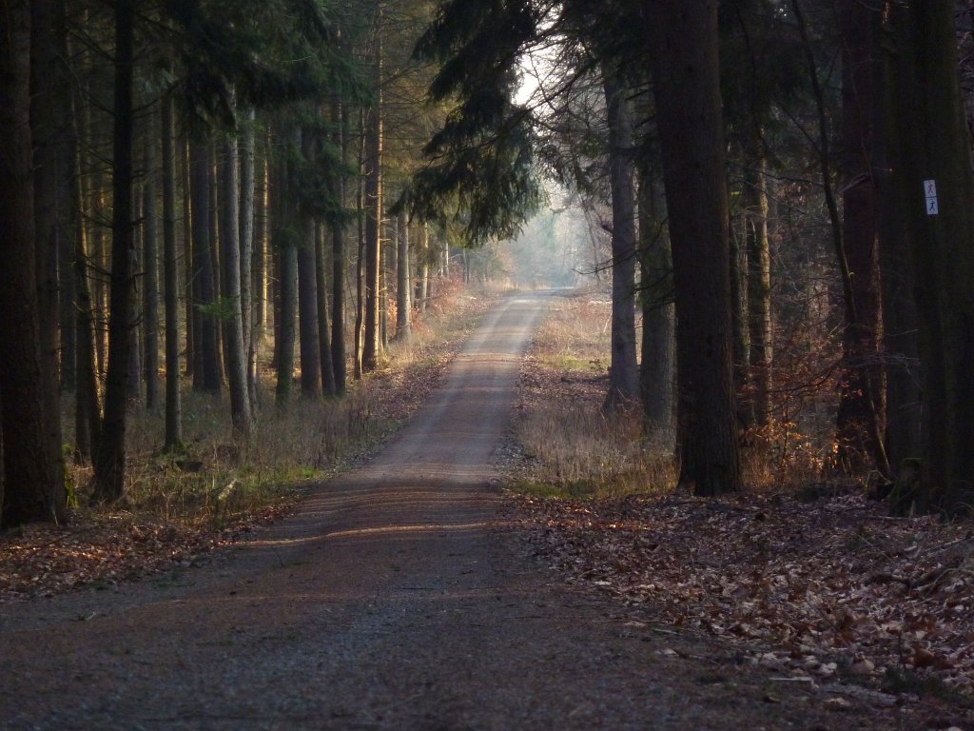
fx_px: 5121
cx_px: 487
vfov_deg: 8.2
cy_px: 366
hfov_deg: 10.9
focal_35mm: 182
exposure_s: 1/60
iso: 400
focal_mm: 29.9
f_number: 4.5
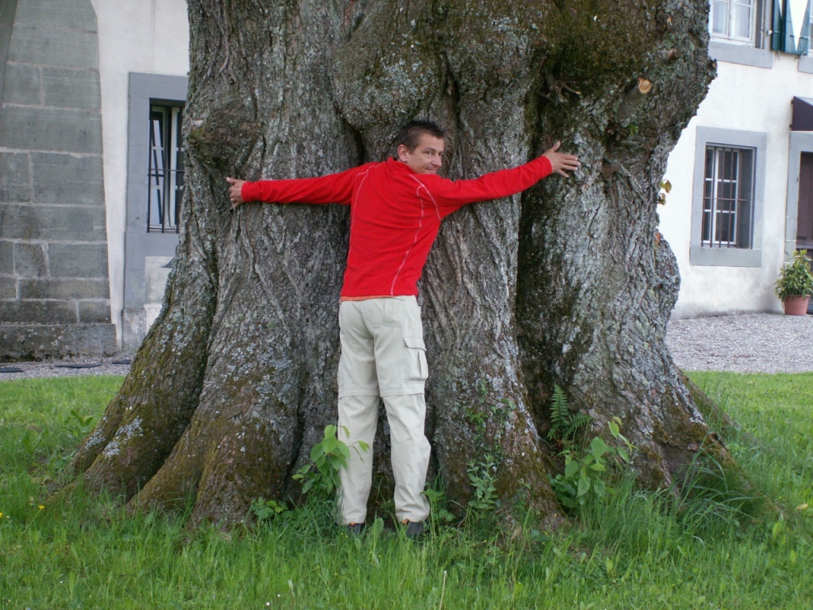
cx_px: 406
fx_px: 1855
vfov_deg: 18.7
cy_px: 305
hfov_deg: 24.7
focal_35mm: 79
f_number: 3.2
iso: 80
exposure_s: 1/80
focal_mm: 13.13
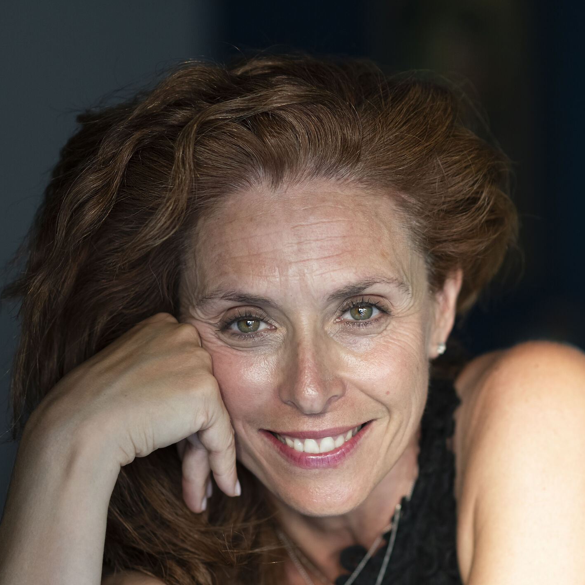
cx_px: 310
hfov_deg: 14.3
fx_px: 2333
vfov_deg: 14.3
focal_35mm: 122
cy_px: 322
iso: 500
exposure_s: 1/125
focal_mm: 85
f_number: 2.2
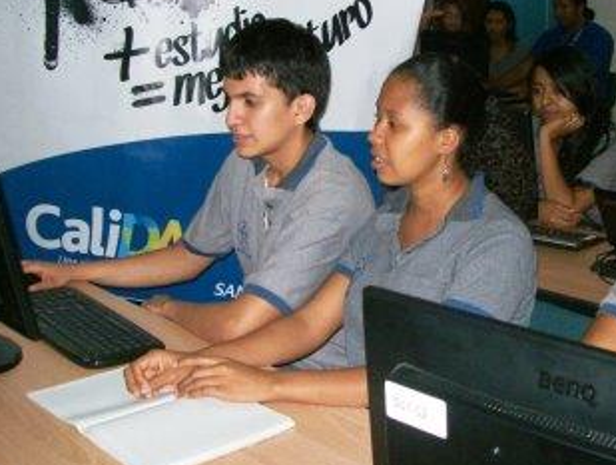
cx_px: 404
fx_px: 927
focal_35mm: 52
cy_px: 144
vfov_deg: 27.9
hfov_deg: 36.4
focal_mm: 6
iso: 200
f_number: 2.7
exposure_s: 1/64
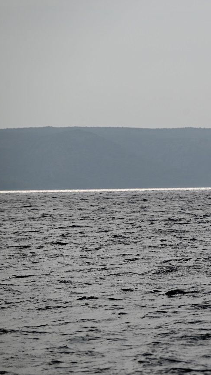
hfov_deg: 4.5
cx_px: 271
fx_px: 2666
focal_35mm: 268
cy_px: 187
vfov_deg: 8.0
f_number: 6.3
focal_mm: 170
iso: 100
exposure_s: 1/1250
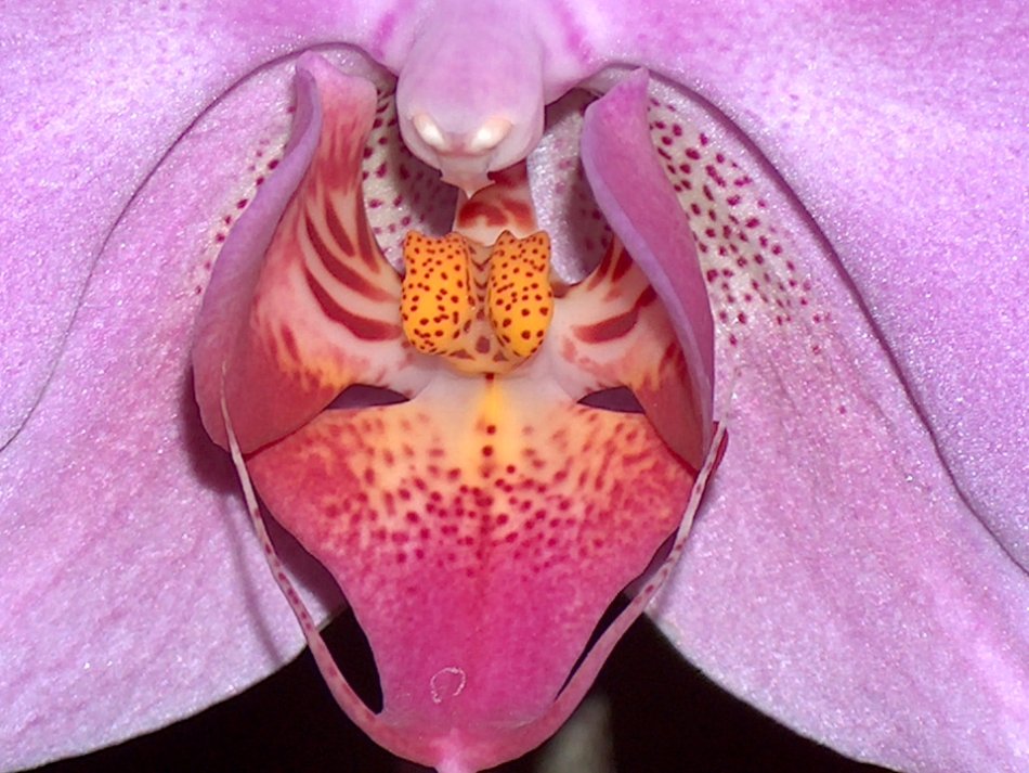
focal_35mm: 136
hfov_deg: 14.5
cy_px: 386
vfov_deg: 10.9
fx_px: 4044
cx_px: 514
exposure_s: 1/180
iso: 100
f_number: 3
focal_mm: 27.85
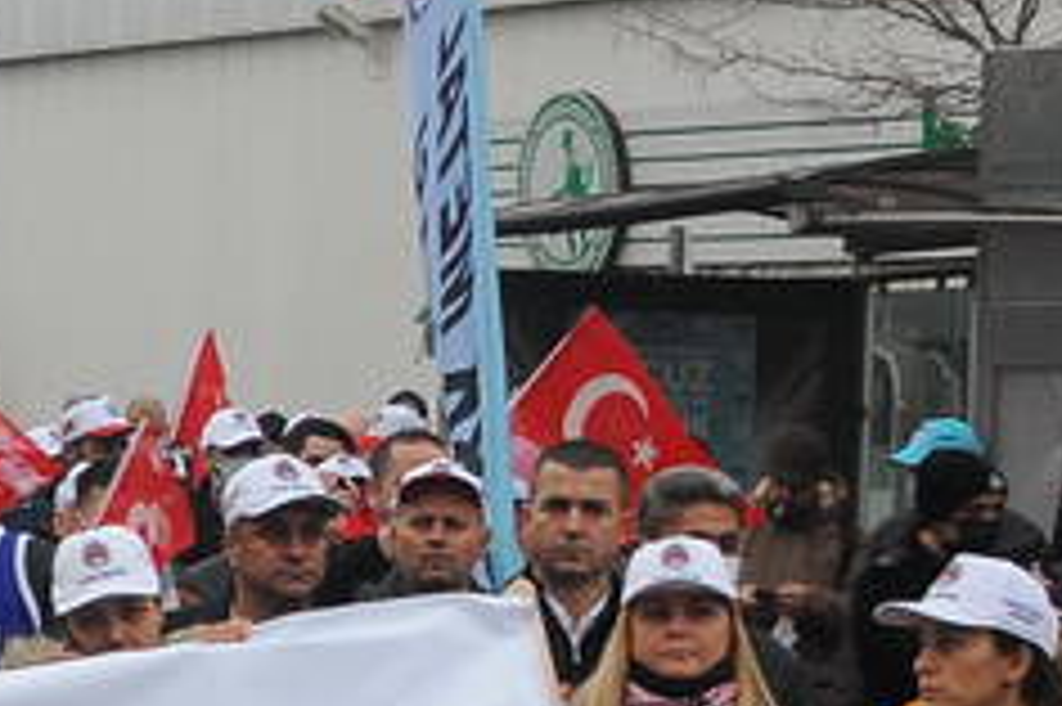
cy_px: 621
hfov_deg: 8.2
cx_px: -1584
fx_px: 6721
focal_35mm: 228
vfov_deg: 6.0
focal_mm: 28
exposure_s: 1/200
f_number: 7.1
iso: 400
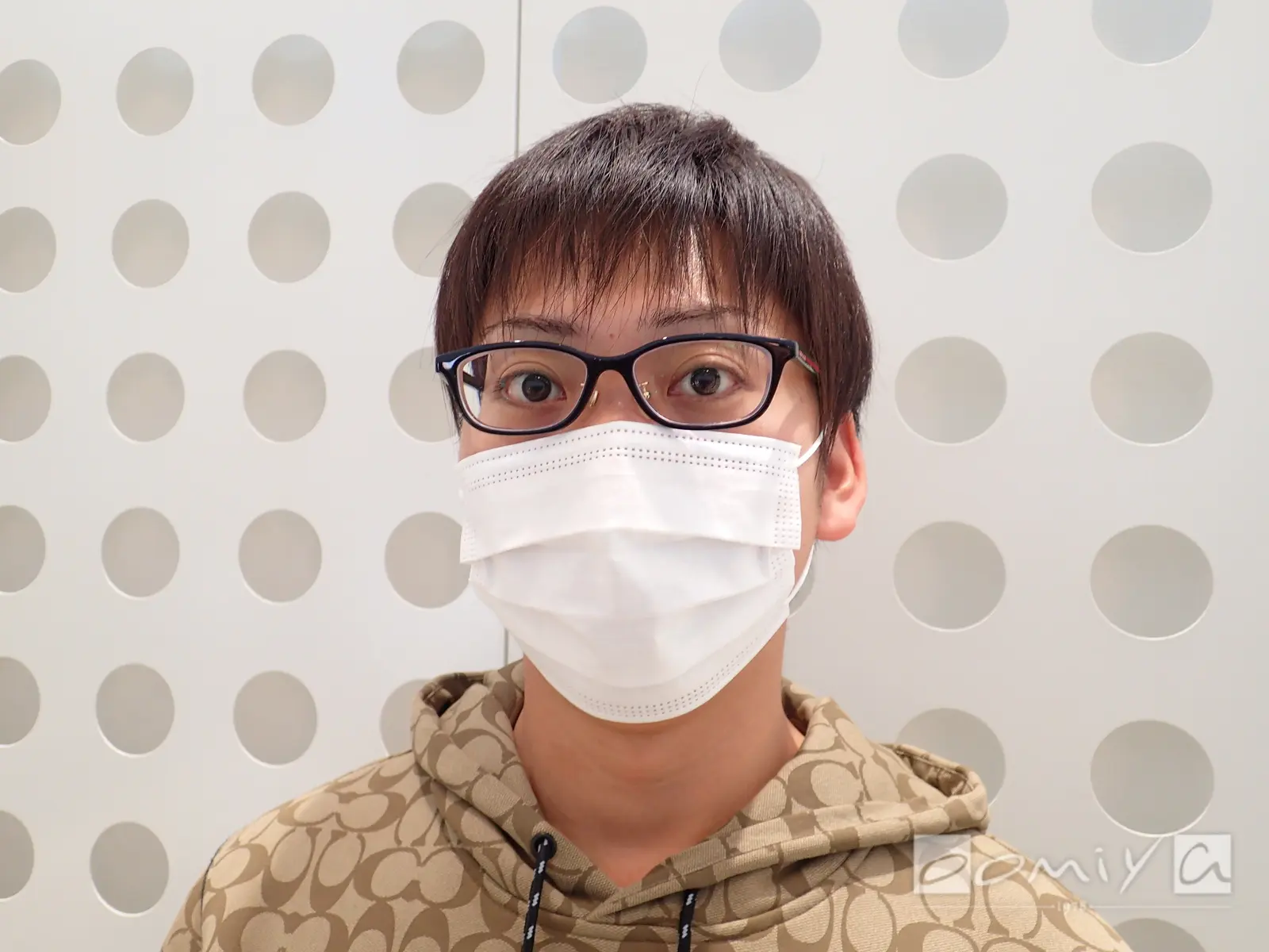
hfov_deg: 60.0
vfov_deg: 46.8
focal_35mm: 30
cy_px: 476
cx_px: 634
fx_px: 1100
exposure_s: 1/50
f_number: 2.3
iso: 200
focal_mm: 5.5
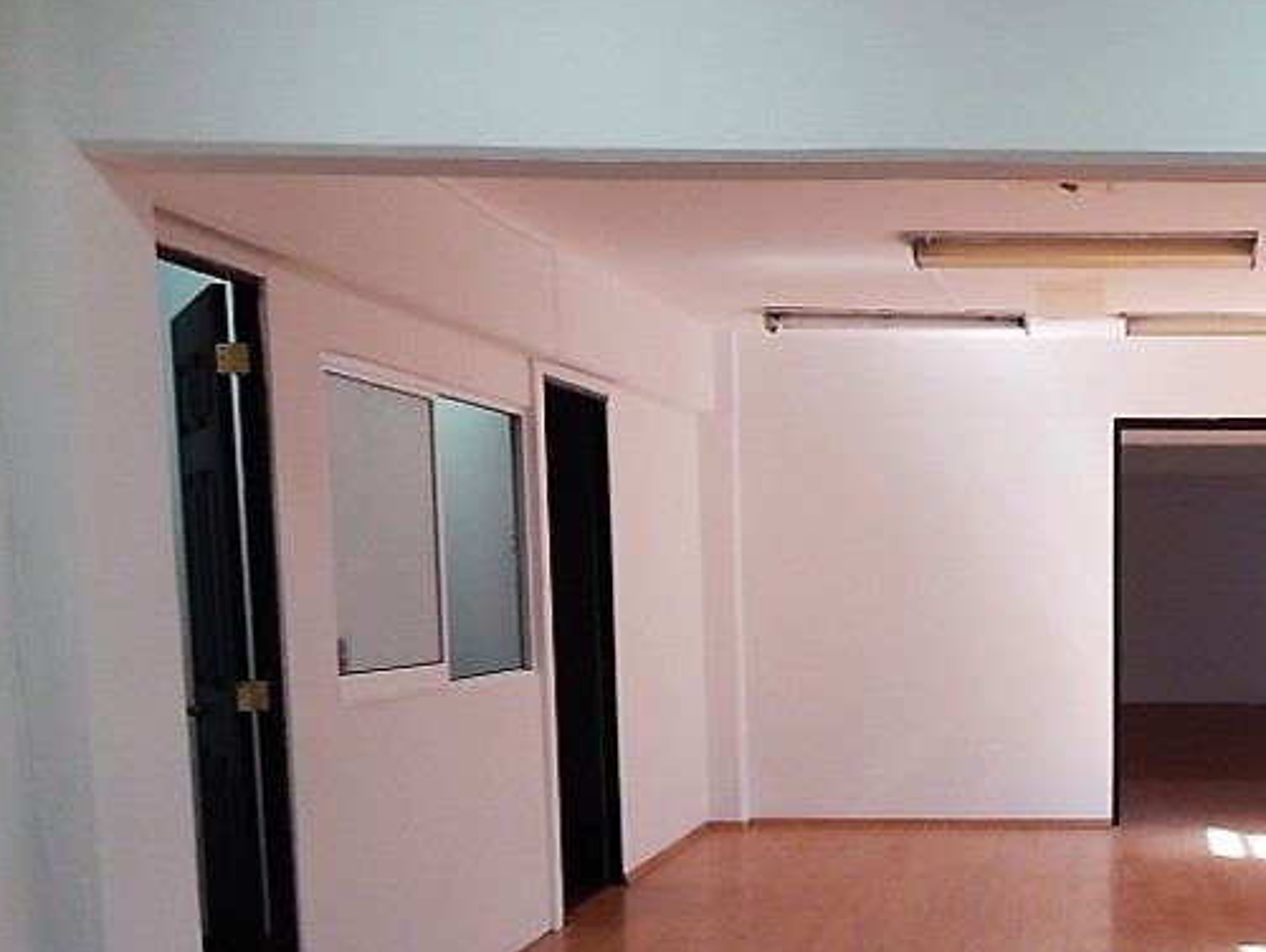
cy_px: 798
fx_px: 1794
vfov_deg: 28.9
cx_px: 1119
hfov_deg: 36.6
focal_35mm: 49
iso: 140
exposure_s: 1/30
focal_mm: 4
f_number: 3
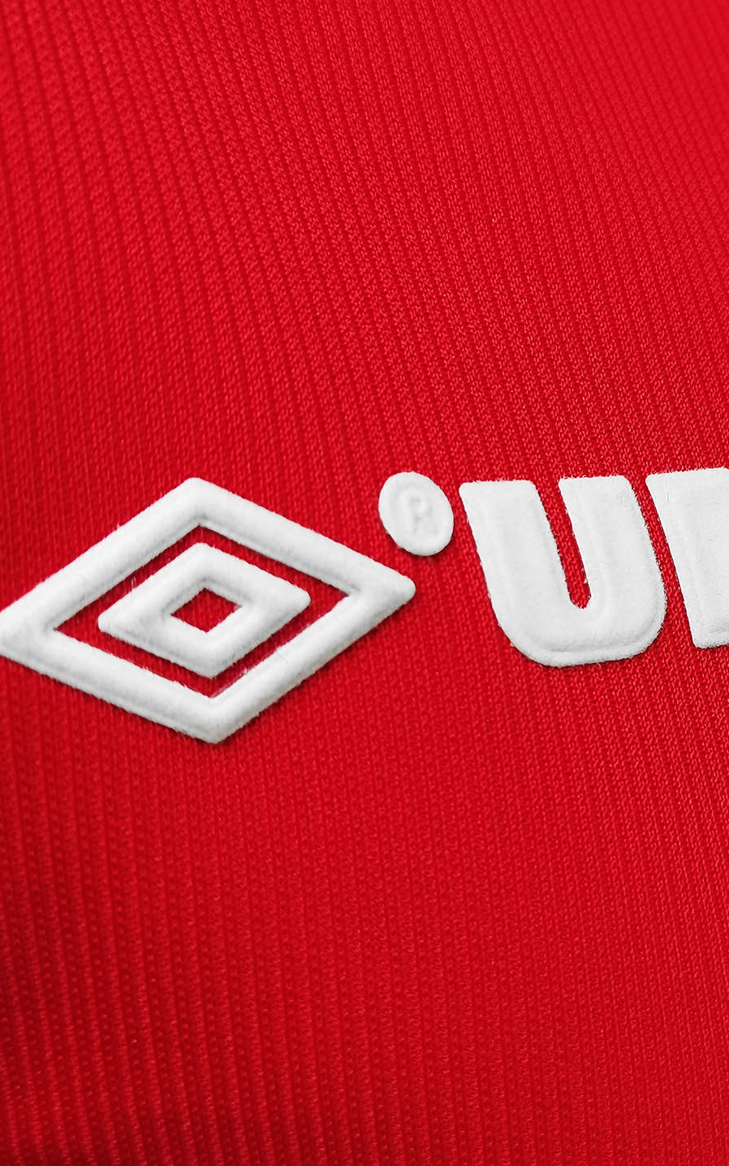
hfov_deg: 21.4
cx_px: 683
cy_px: 579
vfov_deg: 34.5
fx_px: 1876
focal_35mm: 59
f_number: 1.8
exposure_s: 1/60
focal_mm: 5.58
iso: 200
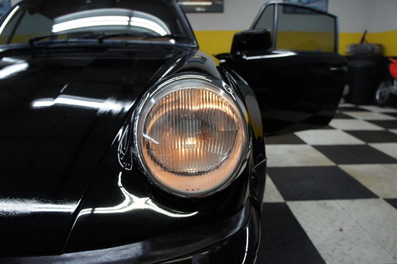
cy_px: 132
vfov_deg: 47.9
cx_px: 198
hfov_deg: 67.4
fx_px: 298
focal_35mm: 27
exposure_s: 1/250
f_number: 4
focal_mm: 18
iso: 1250
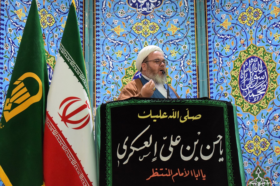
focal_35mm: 82
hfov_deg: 24.6
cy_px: 93
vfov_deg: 16.6
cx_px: 140
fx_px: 642
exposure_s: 1/60
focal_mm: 55
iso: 2800
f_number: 5.6
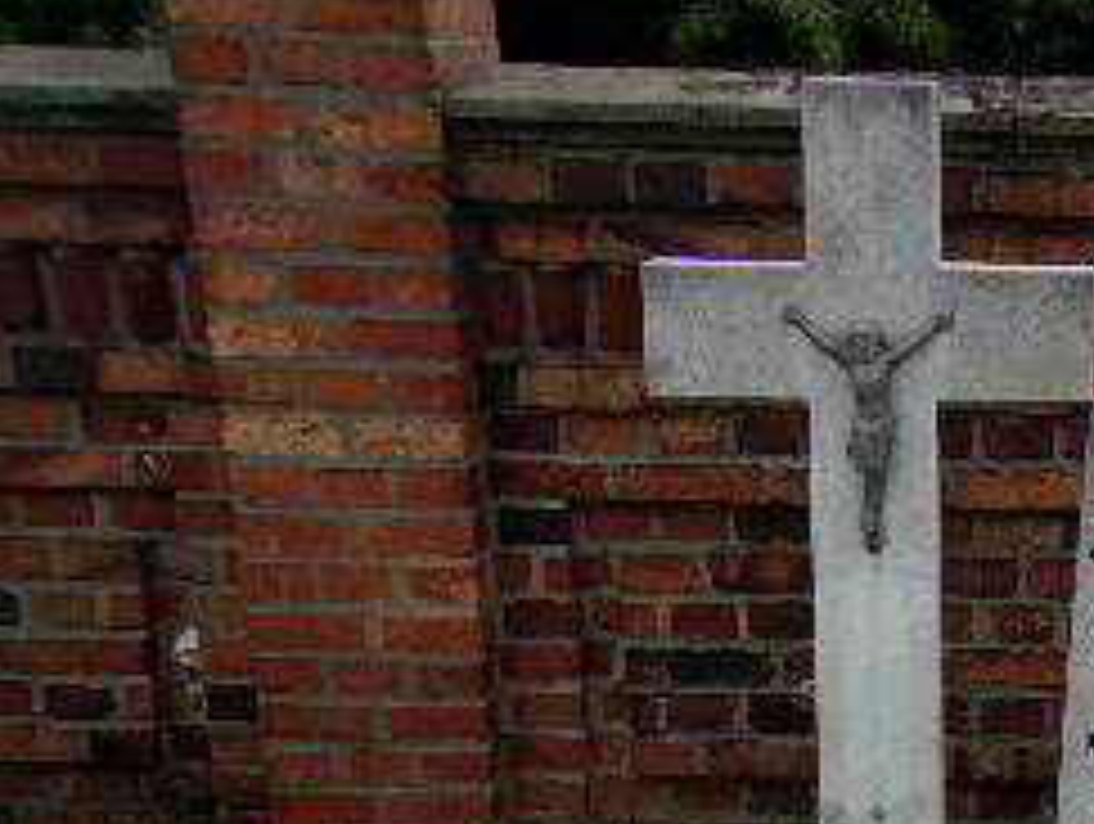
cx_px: 1112
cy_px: 1031
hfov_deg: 25.9
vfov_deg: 19.4
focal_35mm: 71
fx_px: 2247
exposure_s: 1/400
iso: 80
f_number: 3
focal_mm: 4.9
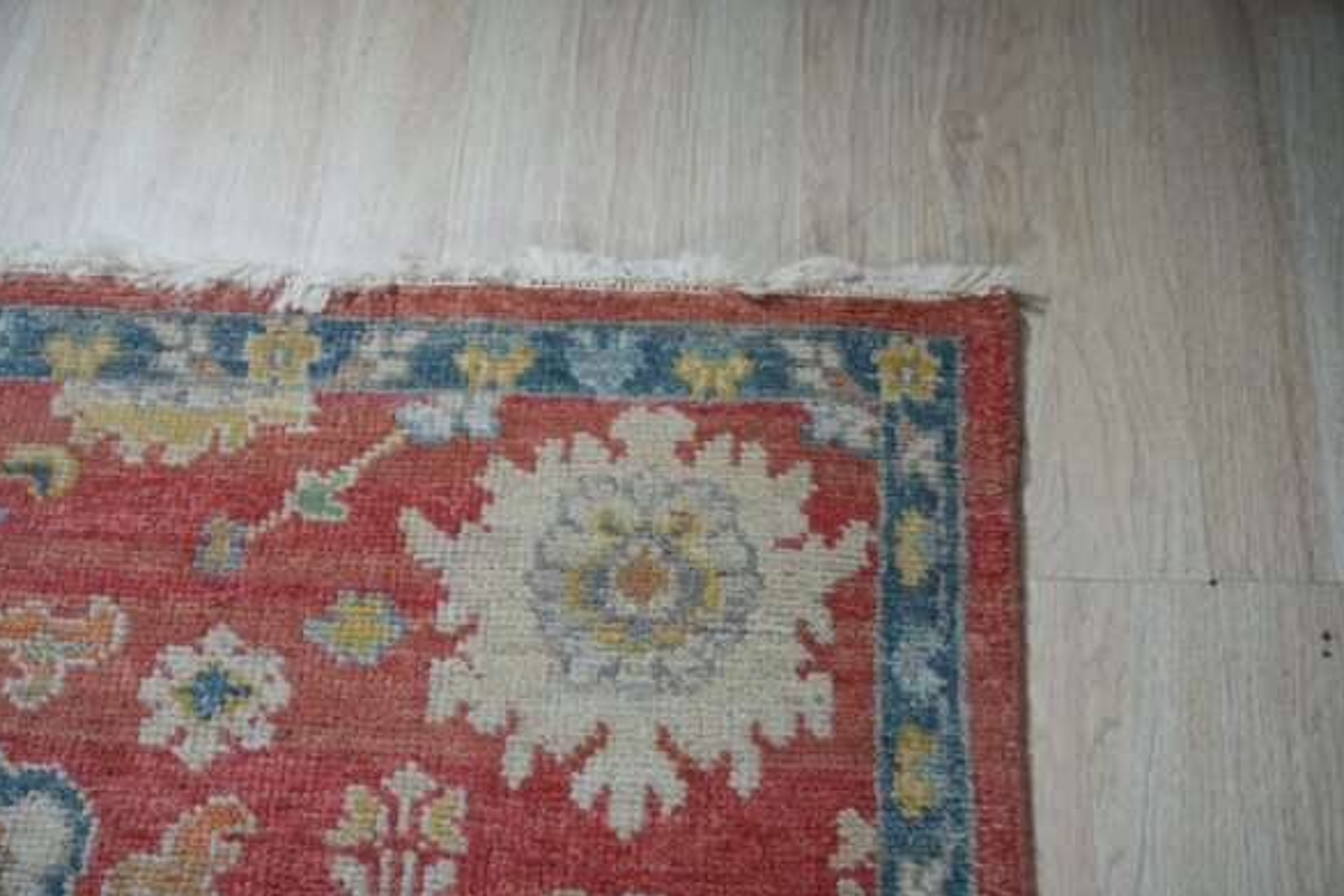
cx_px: 680
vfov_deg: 32.1
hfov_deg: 46.7
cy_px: 441
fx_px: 1557
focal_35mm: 42
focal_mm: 40.7
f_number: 4
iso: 320
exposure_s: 1/160
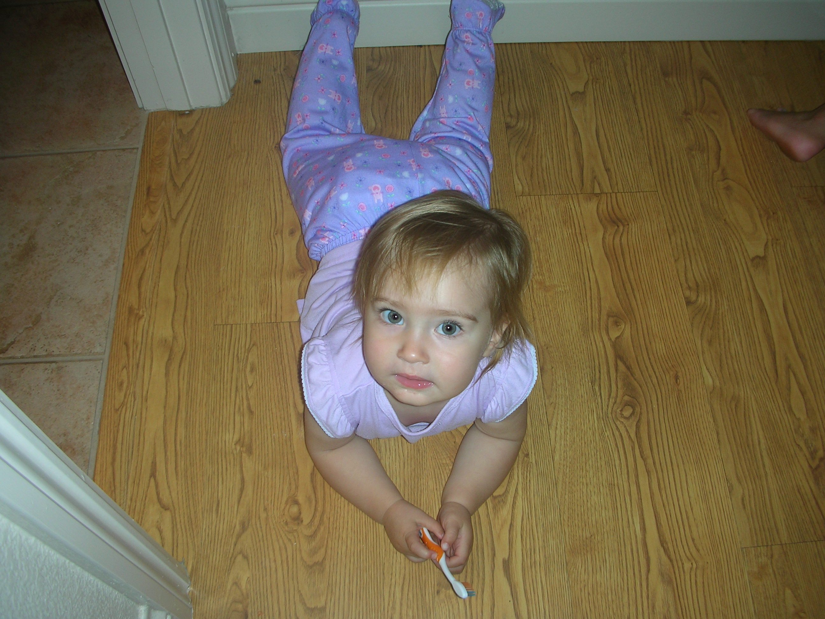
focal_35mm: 35
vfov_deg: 40.7
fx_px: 834
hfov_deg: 52.6
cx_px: 412
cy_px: 310
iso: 50
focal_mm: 5.8
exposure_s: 1/60.1
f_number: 3
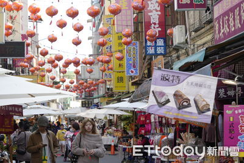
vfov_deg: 12.6
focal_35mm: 109
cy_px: 82
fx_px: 739
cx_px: 122
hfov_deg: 18.7
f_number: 4.5
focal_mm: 109
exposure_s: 1/160
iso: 125
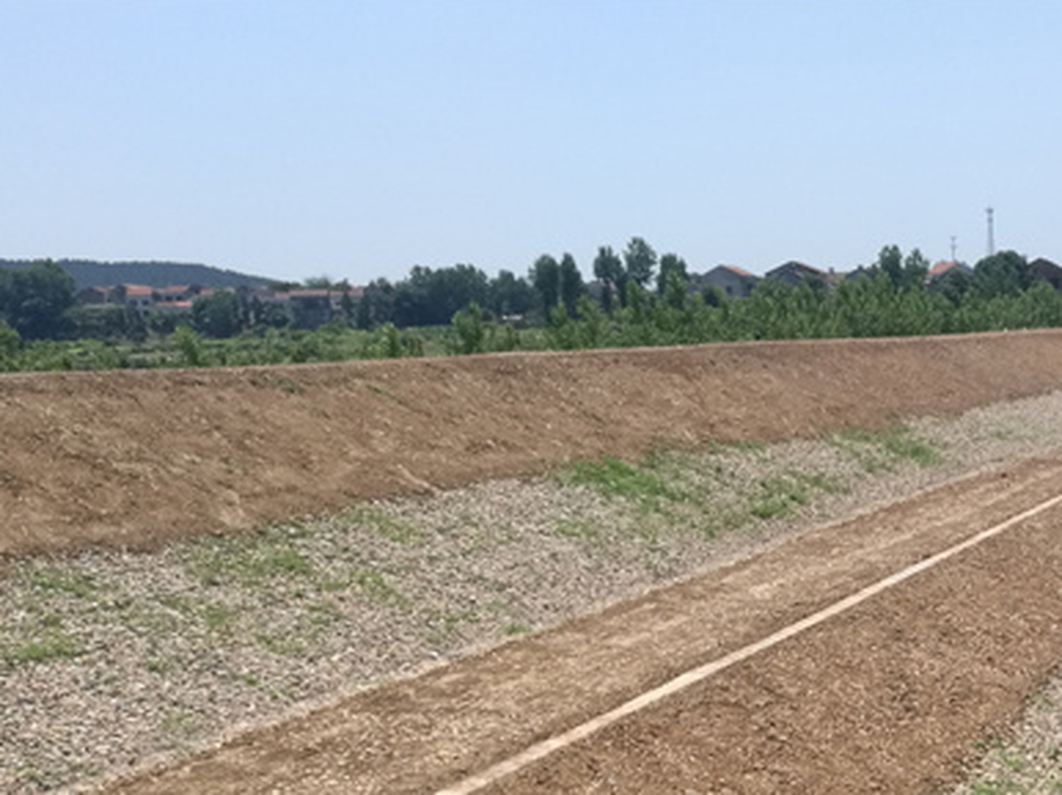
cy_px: 817
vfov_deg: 24.7
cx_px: 905
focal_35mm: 56
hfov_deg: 33.0
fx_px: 1717
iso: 50
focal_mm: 4.04
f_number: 2
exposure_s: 1/1036
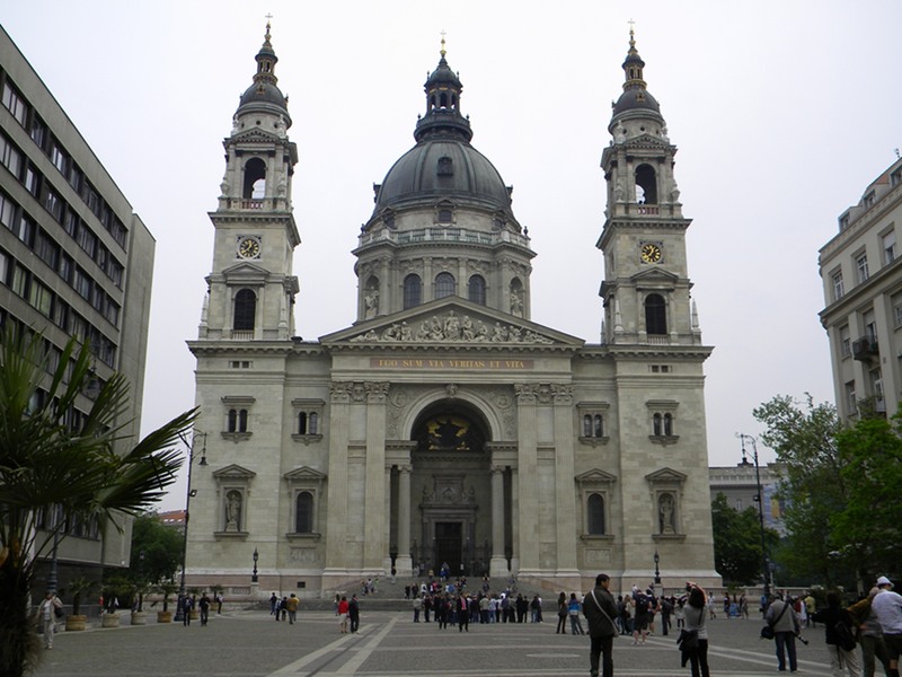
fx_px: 938
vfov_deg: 39.7
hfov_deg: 51.4
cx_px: 451
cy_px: 338
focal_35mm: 36
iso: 80
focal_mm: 6.4
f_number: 3.7
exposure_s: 1/715
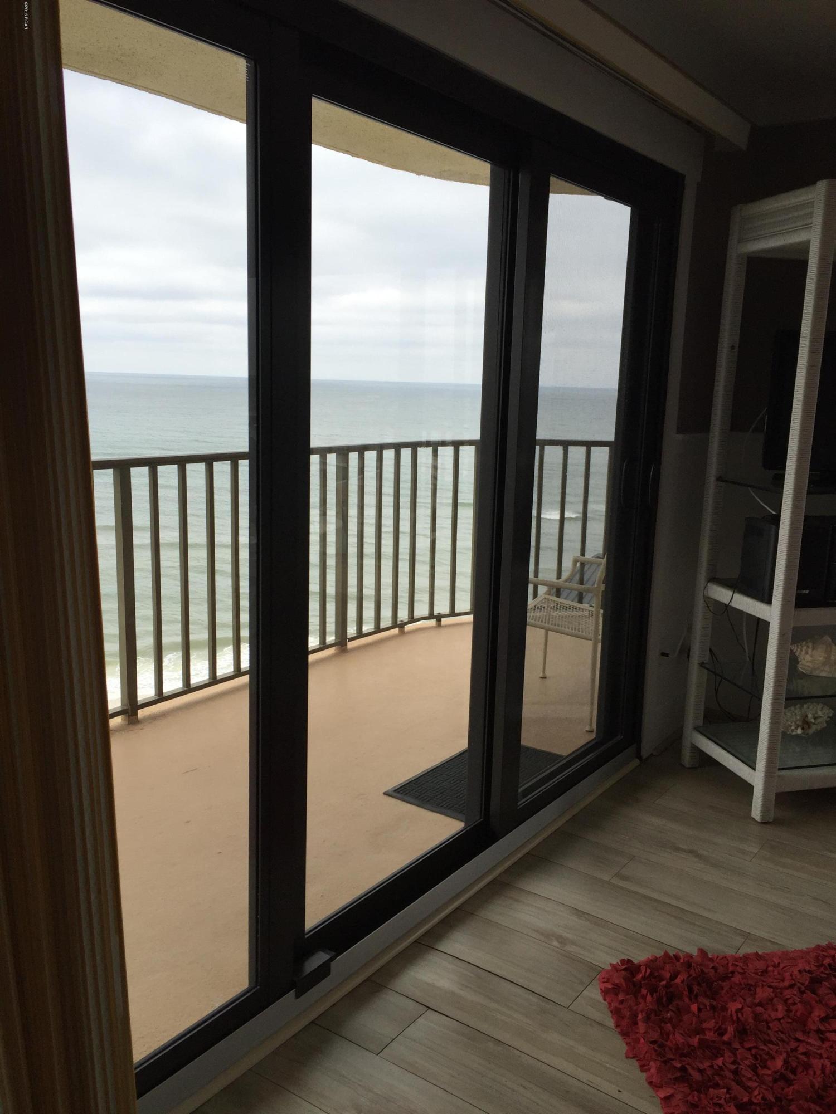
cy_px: 557
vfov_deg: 61.7
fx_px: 934
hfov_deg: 48.2
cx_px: 418
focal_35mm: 29
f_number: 2.2
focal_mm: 4.15
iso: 32
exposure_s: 1/399
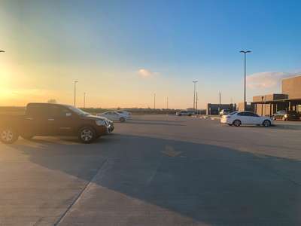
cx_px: 150
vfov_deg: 53.1
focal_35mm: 26
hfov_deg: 67.3
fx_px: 226
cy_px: 113
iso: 25
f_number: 1.8
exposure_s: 1/1992
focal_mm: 4.25
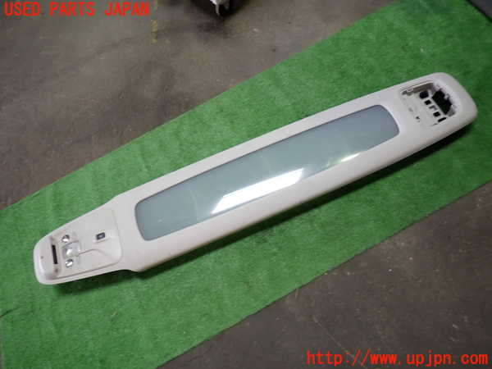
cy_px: 184
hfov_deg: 69.4
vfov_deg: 54.9
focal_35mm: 25
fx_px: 355
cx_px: 246
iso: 200
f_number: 2
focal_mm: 4.5
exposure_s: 1/60
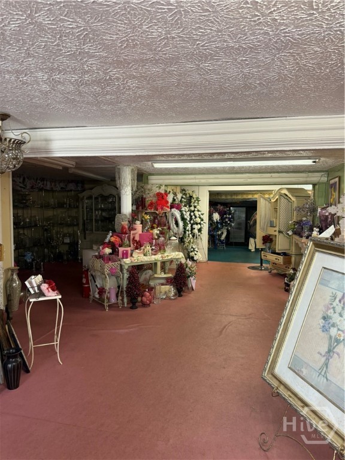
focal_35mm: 24
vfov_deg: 71.6
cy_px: 230
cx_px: 172
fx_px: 319
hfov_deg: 56.8
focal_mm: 6.76
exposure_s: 1/63
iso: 160
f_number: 1.78
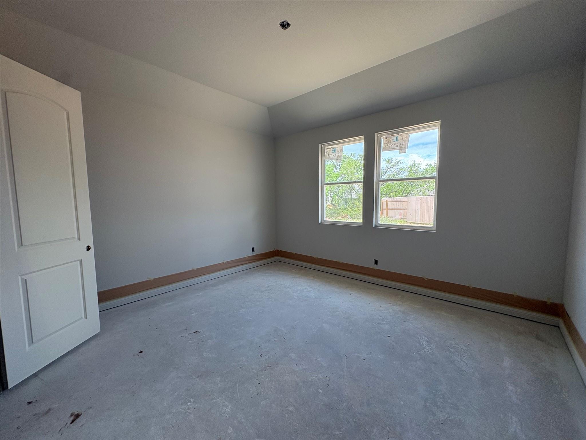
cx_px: 293
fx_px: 237
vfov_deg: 85.7
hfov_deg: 102.1
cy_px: 220
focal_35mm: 14
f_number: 2.2
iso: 64
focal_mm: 2.22
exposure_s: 1/135
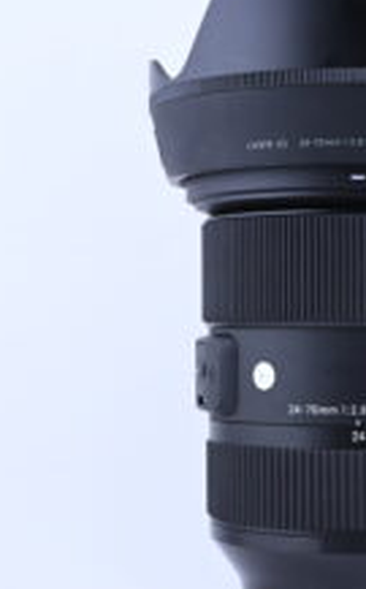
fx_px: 1393
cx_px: 350
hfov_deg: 14.8
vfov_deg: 23.8
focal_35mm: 87
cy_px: 368
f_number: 11
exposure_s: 1/125
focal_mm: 29
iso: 640
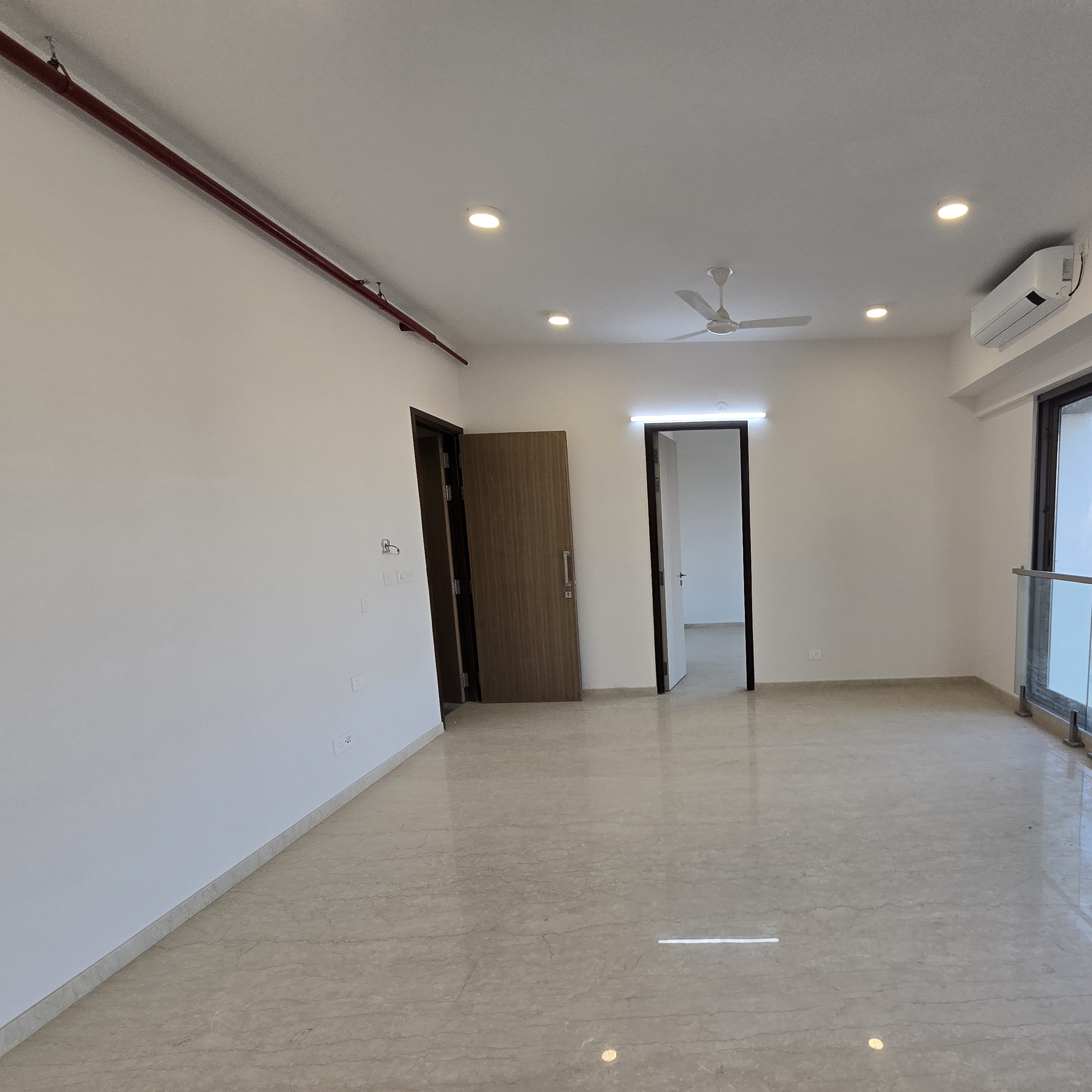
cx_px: 726
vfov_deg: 80.0
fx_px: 642
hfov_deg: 78.2
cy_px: 641
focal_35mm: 18
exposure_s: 1/111
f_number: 2.2
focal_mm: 2.2
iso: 50
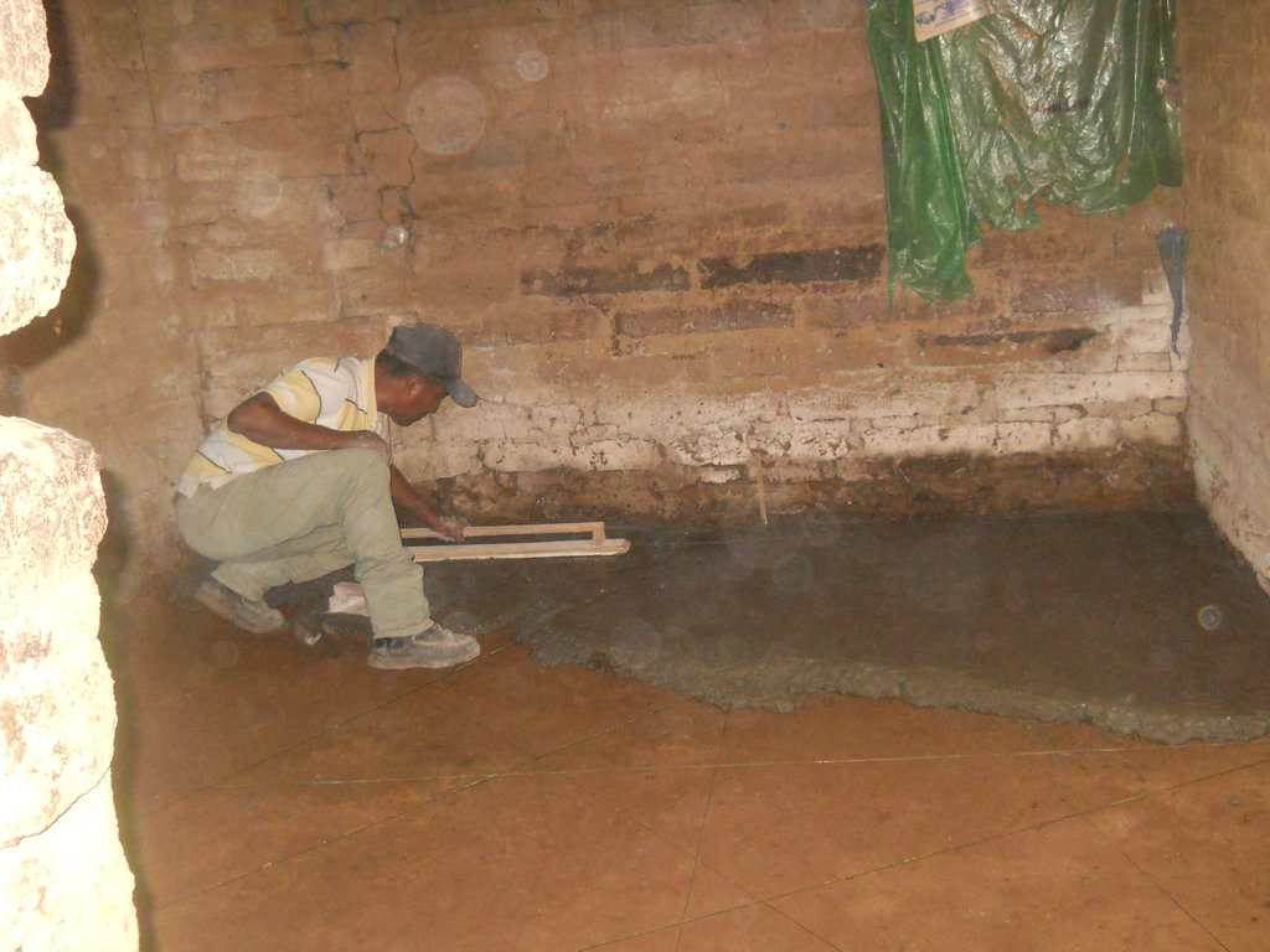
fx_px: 1504
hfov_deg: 45.8
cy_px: 476
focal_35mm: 41
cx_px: 635
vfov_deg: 35.1
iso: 640
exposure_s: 1/30
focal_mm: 6.72
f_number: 3.1
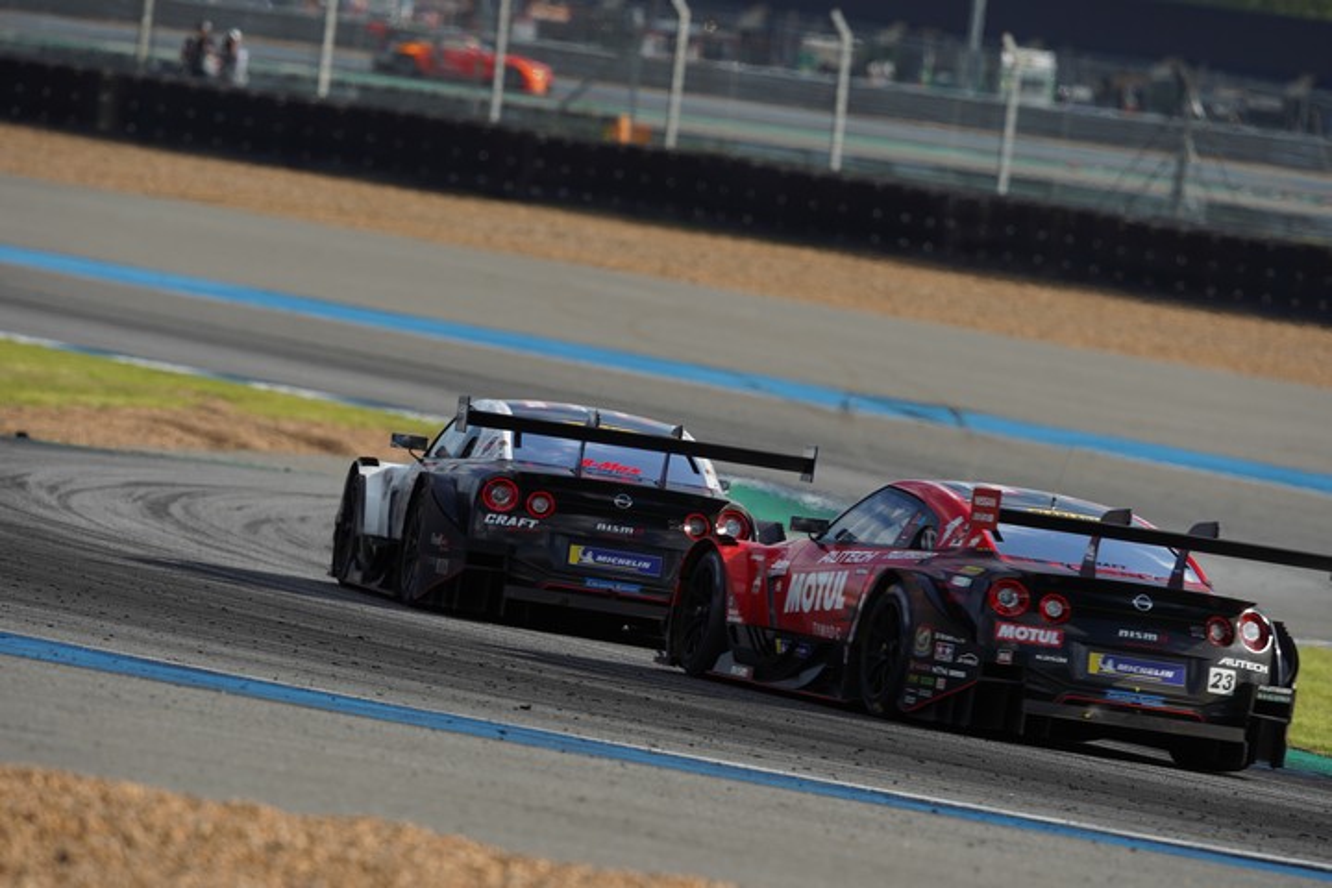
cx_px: 666
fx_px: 18499
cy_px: 444
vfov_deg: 2.7
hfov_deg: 4.1
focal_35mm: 500
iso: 200
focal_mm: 500
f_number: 7.1
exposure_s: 1/800
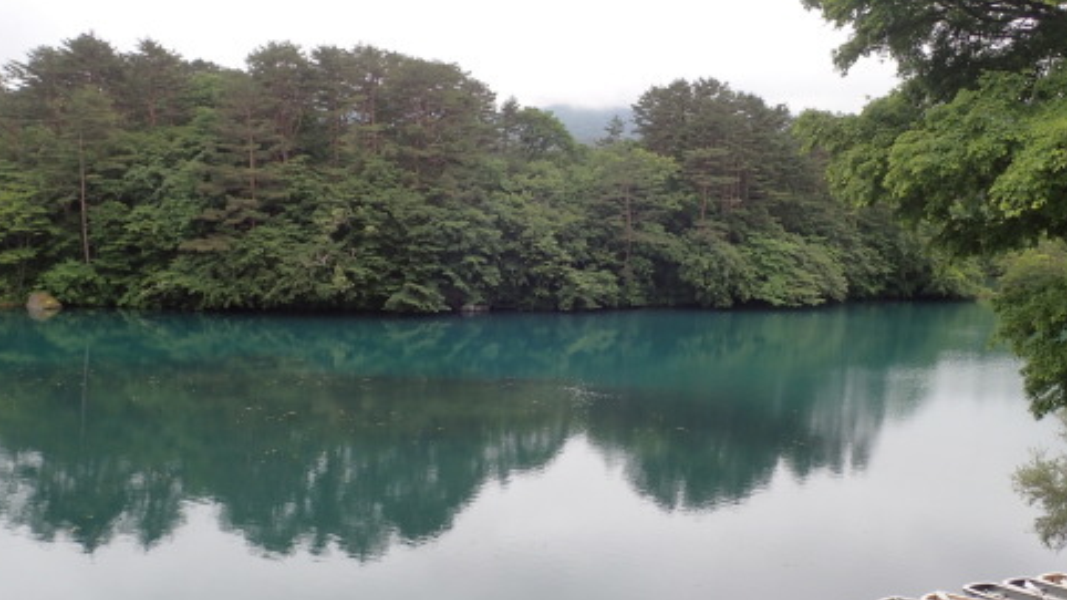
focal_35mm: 38
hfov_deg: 52.7
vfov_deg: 31.2
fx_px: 1075
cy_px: 272
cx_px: 587
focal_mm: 5.5
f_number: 3.2
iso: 100
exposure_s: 1/320
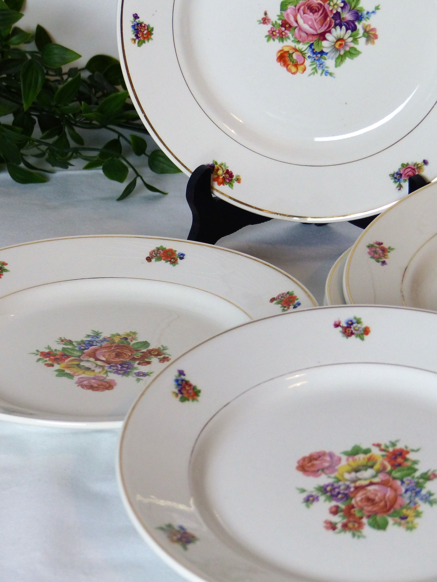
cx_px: 218
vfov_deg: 16.6
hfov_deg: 12.5
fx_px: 2003
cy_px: 291
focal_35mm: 119
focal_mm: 19.6
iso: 250
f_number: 2.8
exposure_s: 1/60
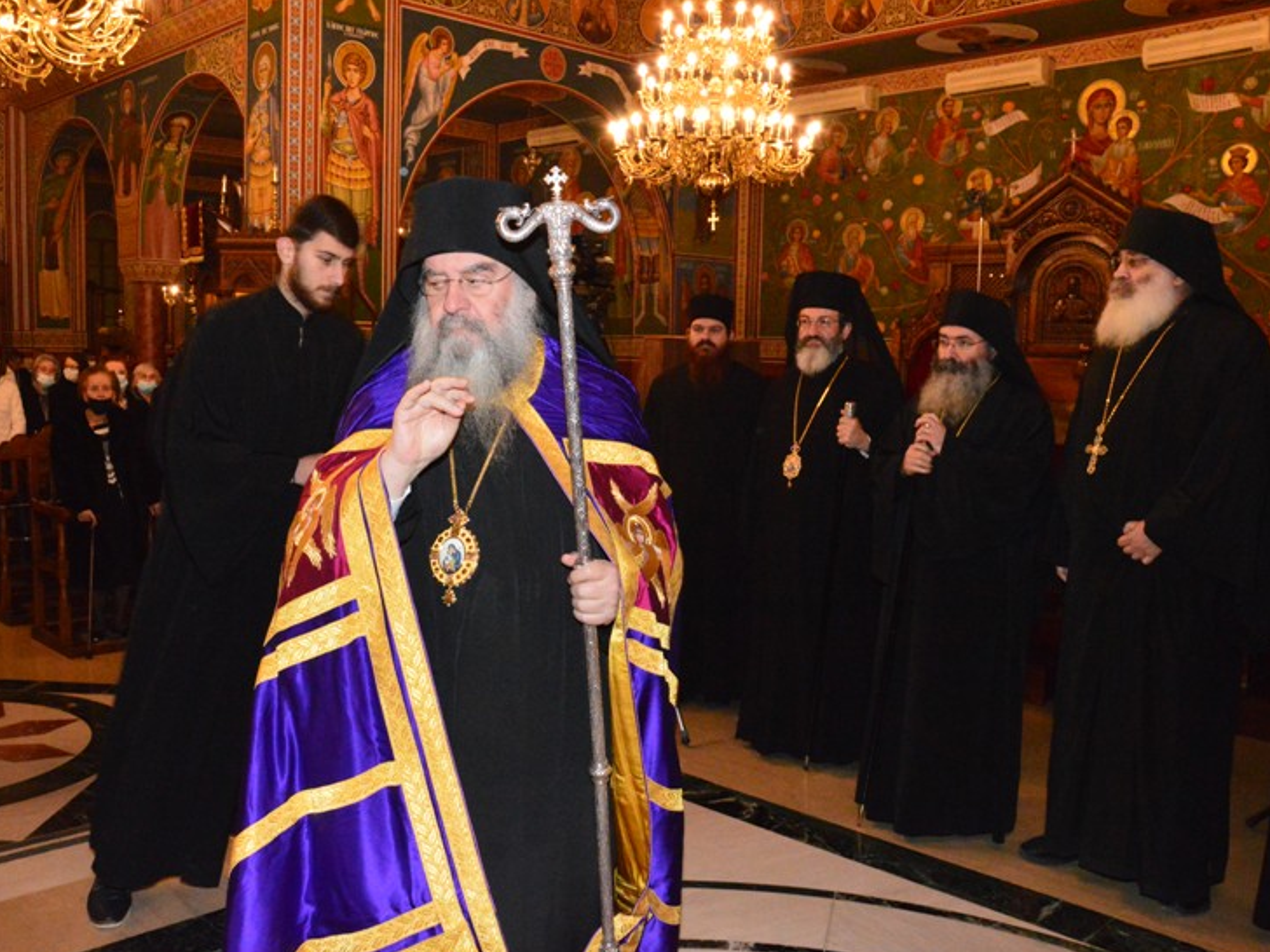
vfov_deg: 46.8
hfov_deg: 59.8
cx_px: 556
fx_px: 1101
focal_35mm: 30
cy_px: 481
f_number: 11
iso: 6400
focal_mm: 18
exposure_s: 1/60
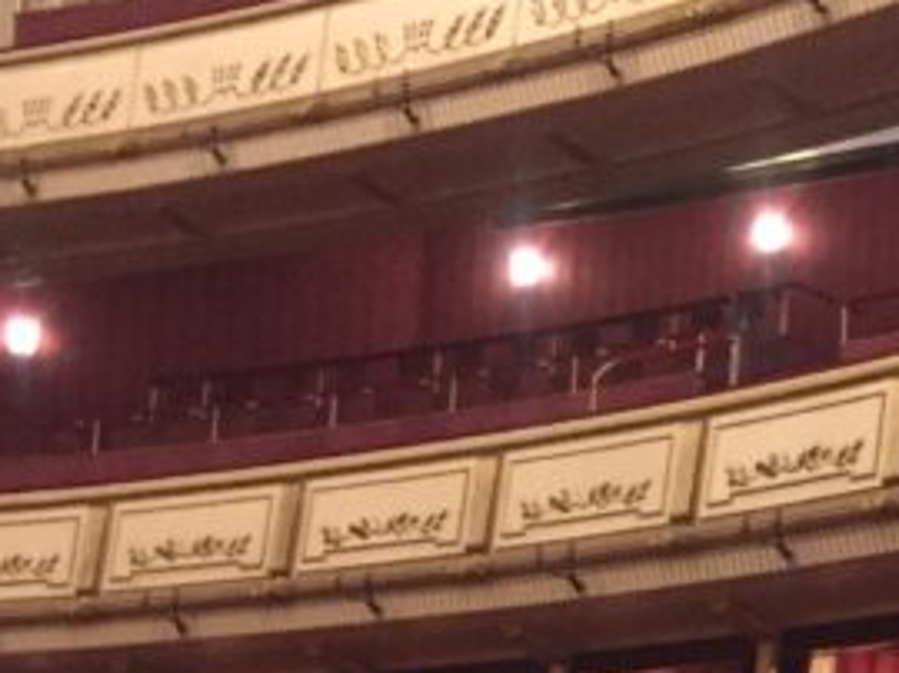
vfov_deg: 12.9
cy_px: 926
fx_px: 2854
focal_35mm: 110
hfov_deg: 16.9
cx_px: 1139
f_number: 2.2
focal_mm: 4.15
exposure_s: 1/17
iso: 400
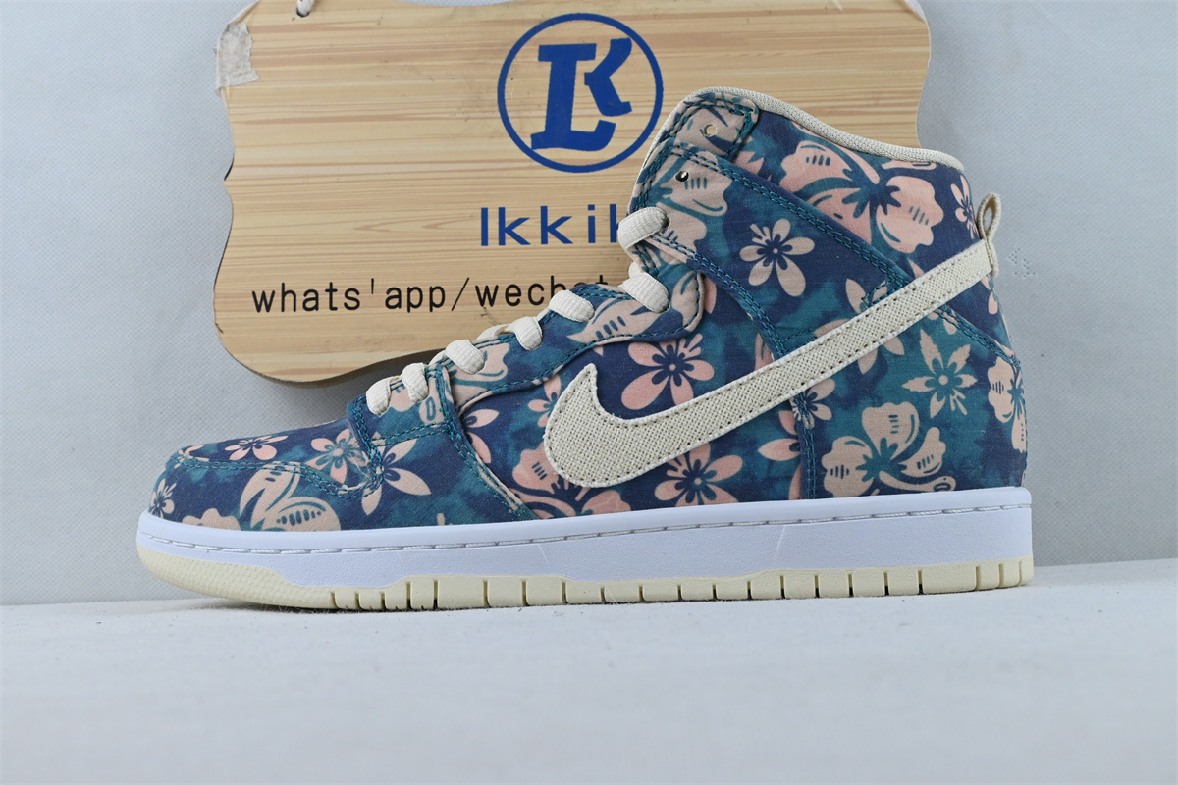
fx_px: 1546
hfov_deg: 41.7
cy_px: 392
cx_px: 589
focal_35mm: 47
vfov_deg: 28.5
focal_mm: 31.5
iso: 1000
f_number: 10
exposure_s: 1/200
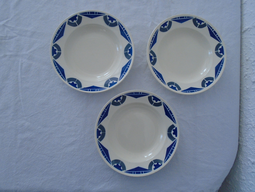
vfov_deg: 53.1
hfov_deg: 67.3
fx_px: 192
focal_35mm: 26
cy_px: 96
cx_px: 128
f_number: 3.2
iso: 250
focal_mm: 4.6
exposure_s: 1/60
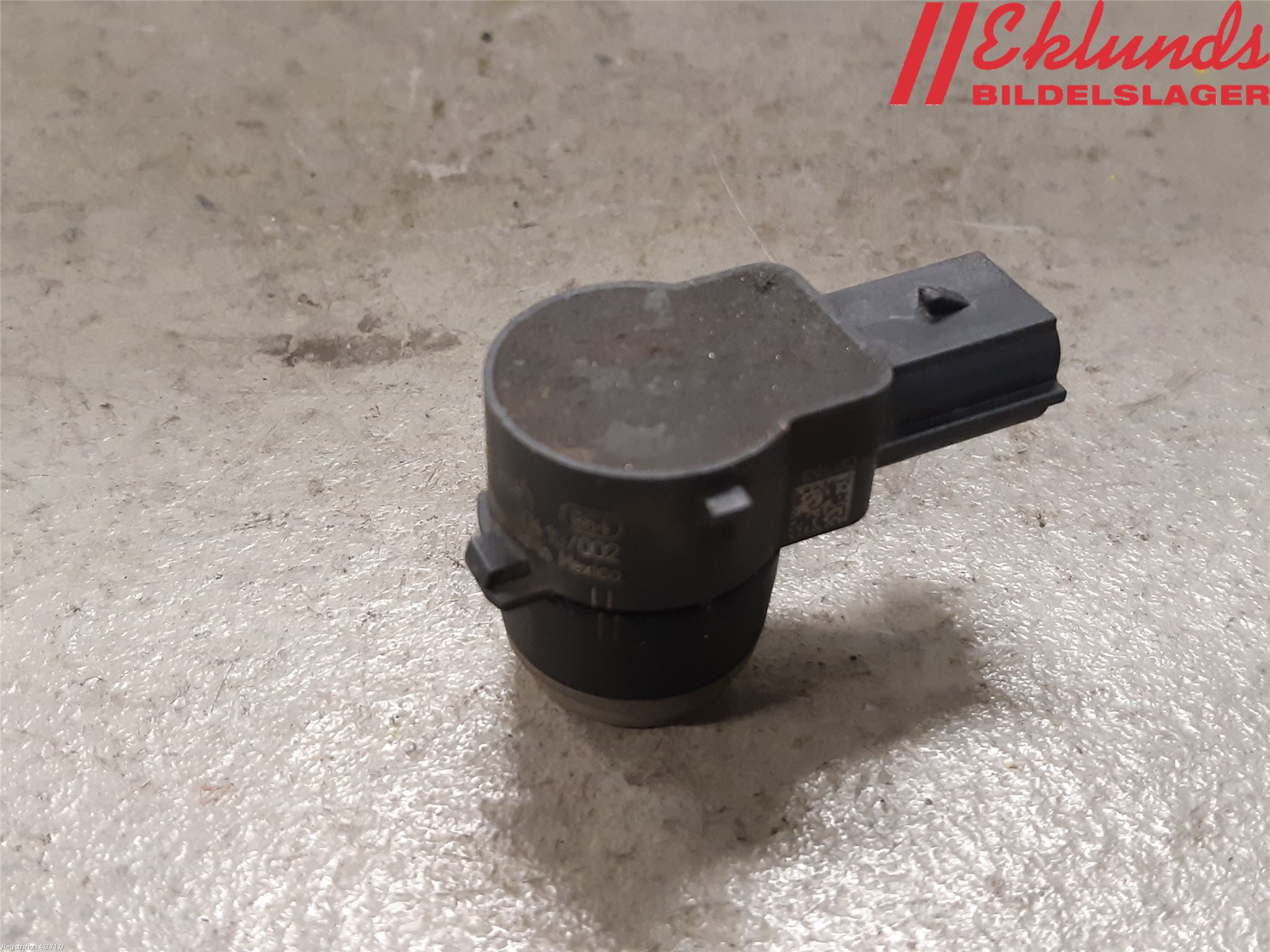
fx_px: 954
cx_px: 635
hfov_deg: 67.3
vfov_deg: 53.1
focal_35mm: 26
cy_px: 476
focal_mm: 3.93
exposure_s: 1/50
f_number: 1.7
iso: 200
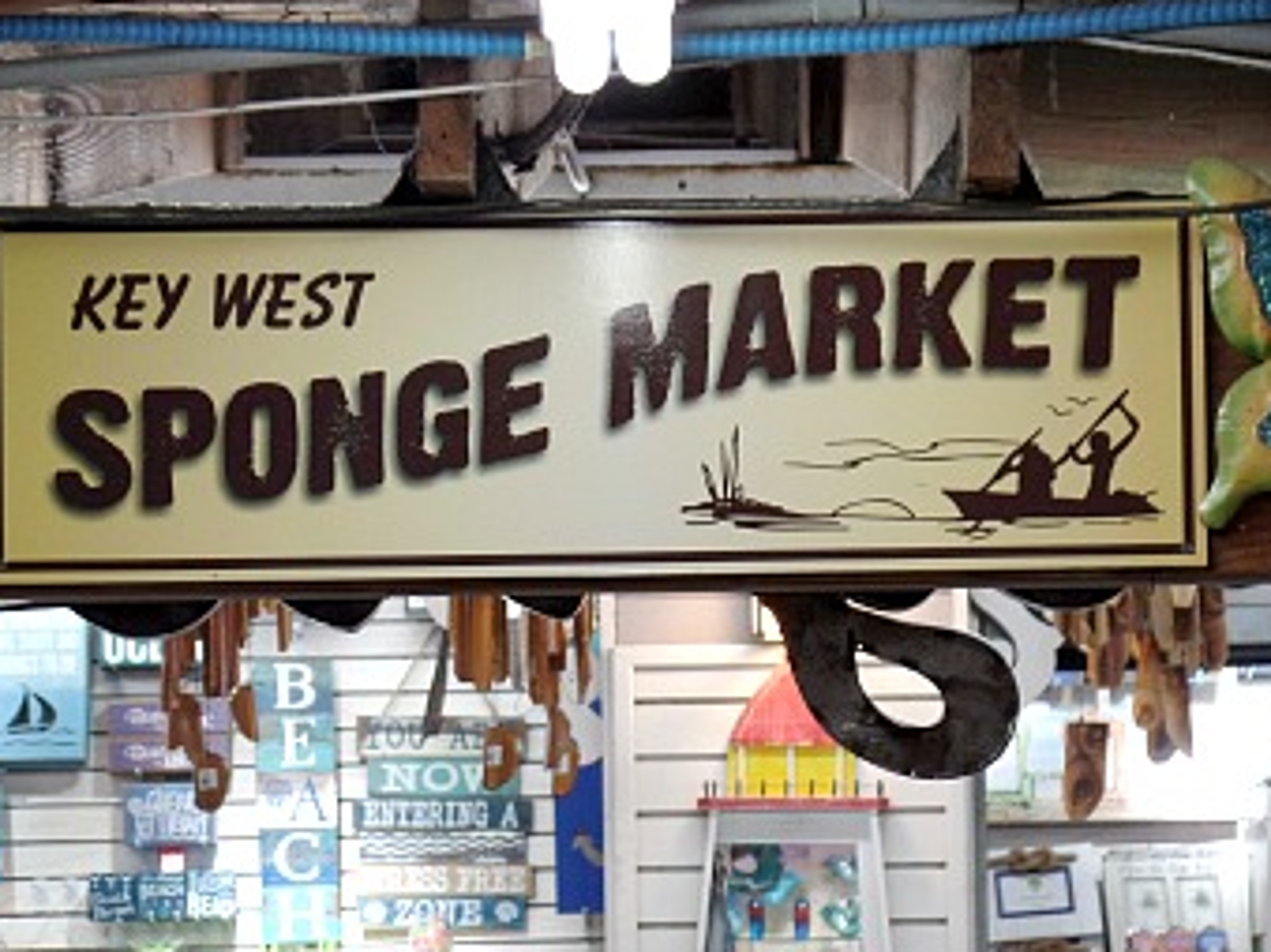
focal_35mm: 168
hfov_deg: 11.8
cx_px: 645
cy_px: 358
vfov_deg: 8.8
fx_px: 6166
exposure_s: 1/45
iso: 200
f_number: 4
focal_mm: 20.3
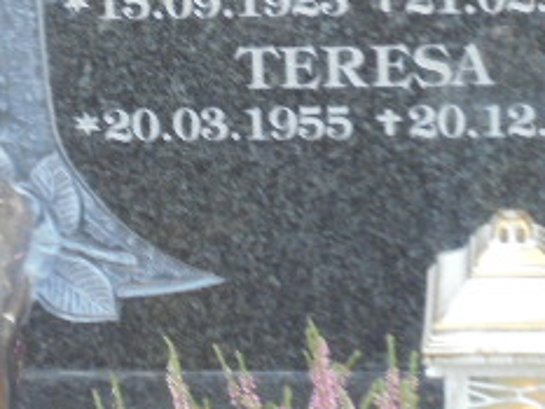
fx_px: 2426
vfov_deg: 9.5
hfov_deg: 12.8
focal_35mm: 154
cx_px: 164
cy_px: -79
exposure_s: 1/30
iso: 250
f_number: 5.2
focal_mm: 10.1
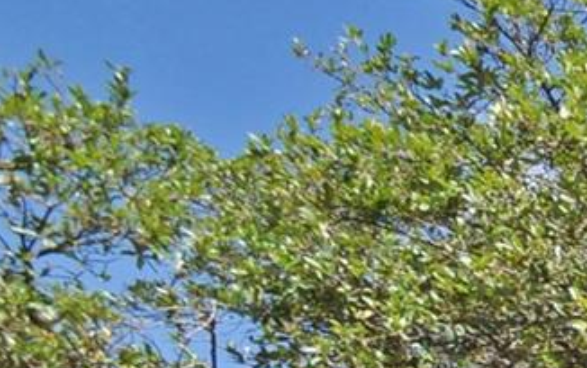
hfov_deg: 11.6
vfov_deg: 10.6
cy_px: 1010
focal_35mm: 96
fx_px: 1536
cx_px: 1754
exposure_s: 1/500
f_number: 6.3
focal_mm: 10
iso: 250
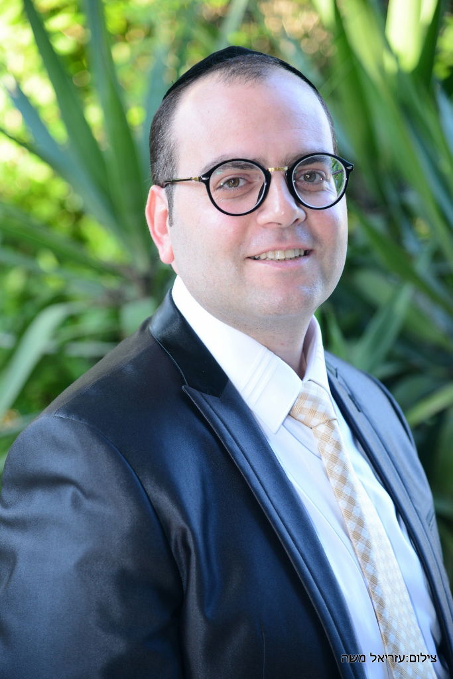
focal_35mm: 120
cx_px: 226
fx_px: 2264
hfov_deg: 11.4
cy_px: 340
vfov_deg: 17.1
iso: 640
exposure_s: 1/125
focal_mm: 120
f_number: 4
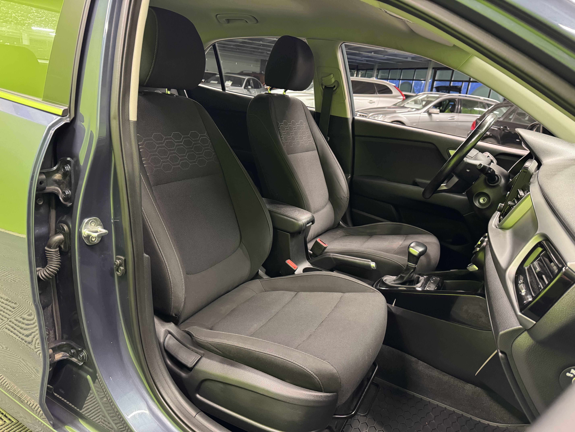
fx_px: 399
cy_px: 216
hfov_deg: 71.6
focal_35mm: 24
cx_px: 288
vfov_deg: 56.8
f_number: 1.78
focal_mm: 6.76
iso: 640
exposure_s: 1/33
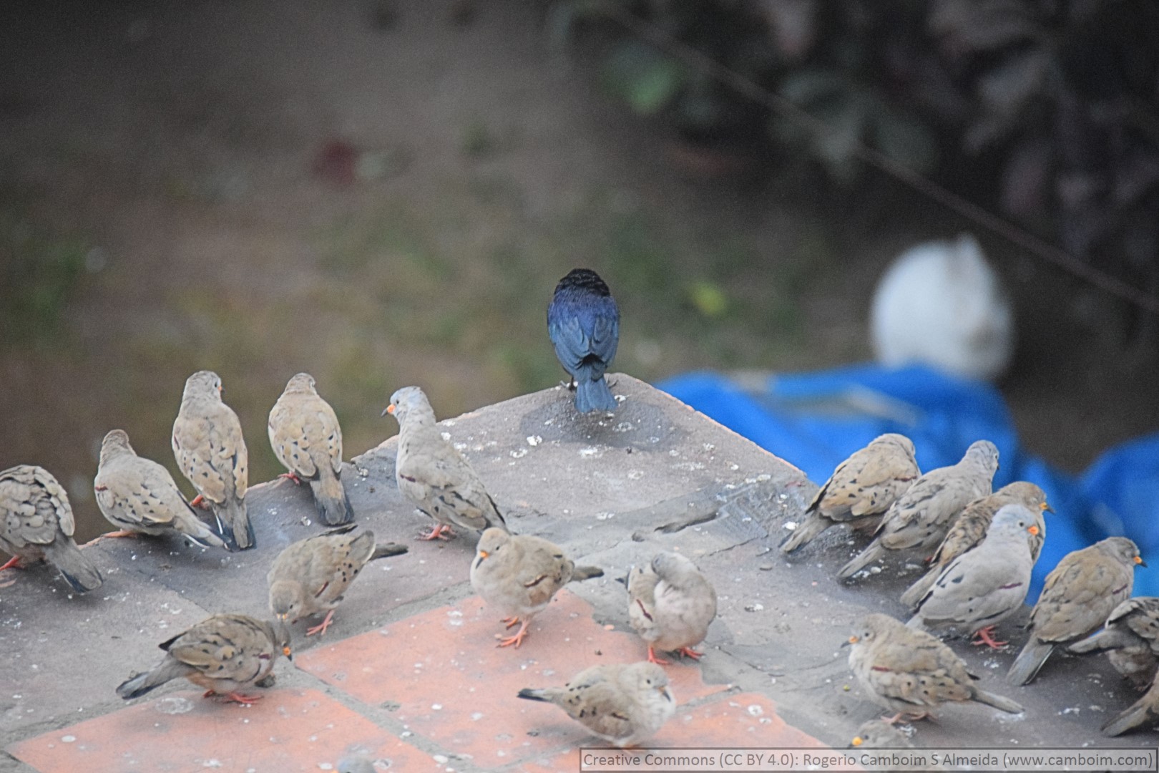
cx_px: 580
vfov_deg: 3.1
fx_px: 14486
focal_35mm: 450
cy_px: 386
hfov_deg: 4.6
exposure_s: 1/125
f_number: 5.6
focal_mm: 300
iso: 4000
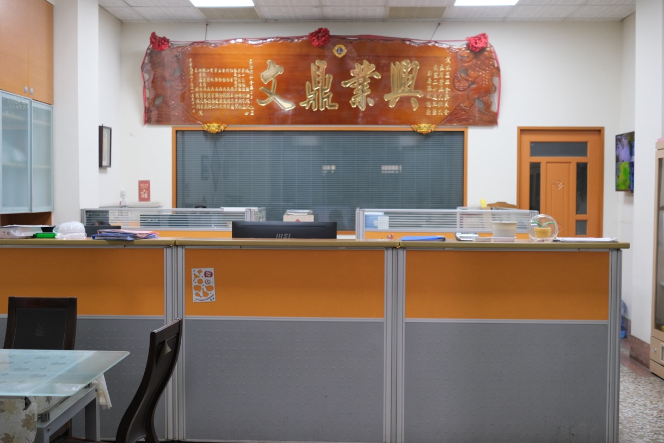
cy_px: 229
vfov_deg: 31.2
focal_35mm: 43
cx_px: 328
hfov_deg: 45.4
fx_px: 793
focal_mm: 27
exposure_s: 1/100
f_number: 2.8
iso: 800
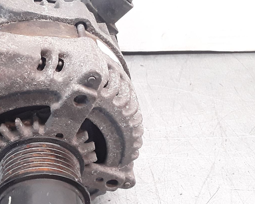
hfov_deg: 32.8
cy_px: 127
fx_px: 415
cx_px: 38
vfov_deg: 27.5
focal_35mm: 55
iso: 100
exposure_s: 1/100
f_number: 1.9
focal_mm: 2.91
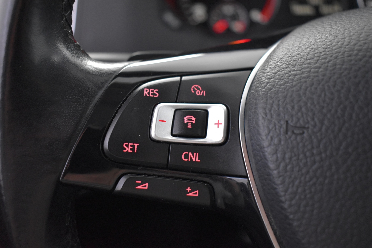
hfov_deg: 49.6
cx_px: 186
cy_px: 124
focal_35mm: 39
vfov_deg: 34.2
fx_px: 403
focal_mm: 26
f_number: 4
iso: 3200
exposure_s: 1/20
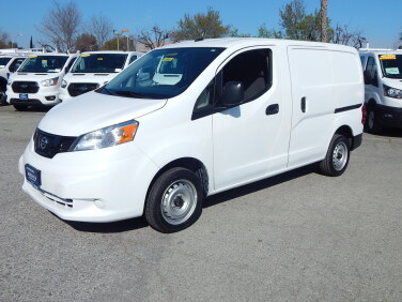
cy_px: 147
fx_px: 372
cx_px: 198
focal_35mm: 32
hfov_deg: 56.8
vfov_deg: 44.2
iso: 125
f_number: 6.5
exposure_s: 1/1500
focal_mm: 5.6
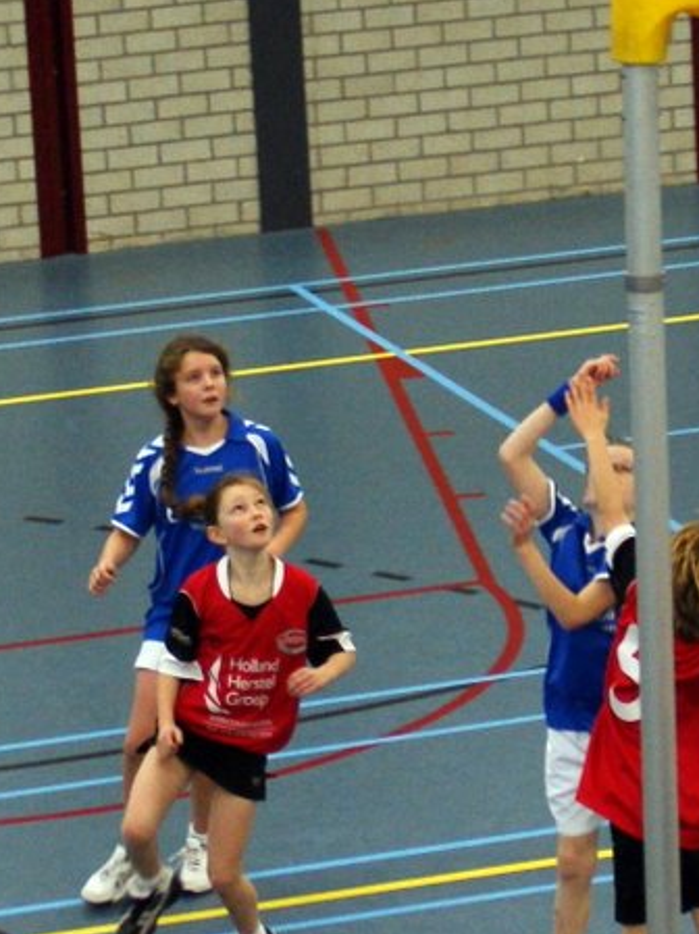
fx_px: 2912
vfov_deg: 18.0
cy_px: 770
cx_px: 588
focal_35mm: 108
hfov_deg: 13.6
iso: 400
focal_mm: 28
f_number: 2.8
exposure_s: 1/200
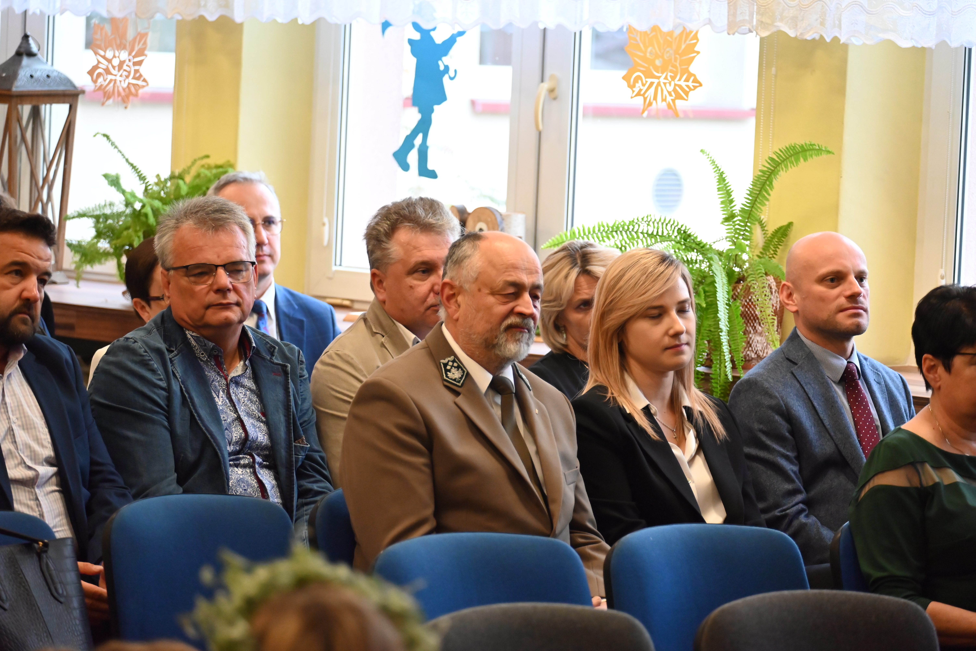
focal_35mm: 160
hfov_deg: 12.8
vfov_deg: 8.6
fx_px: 4339
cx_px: 488
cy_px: 326
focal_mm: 160
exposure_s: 1/125
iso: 5600
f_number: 5.3
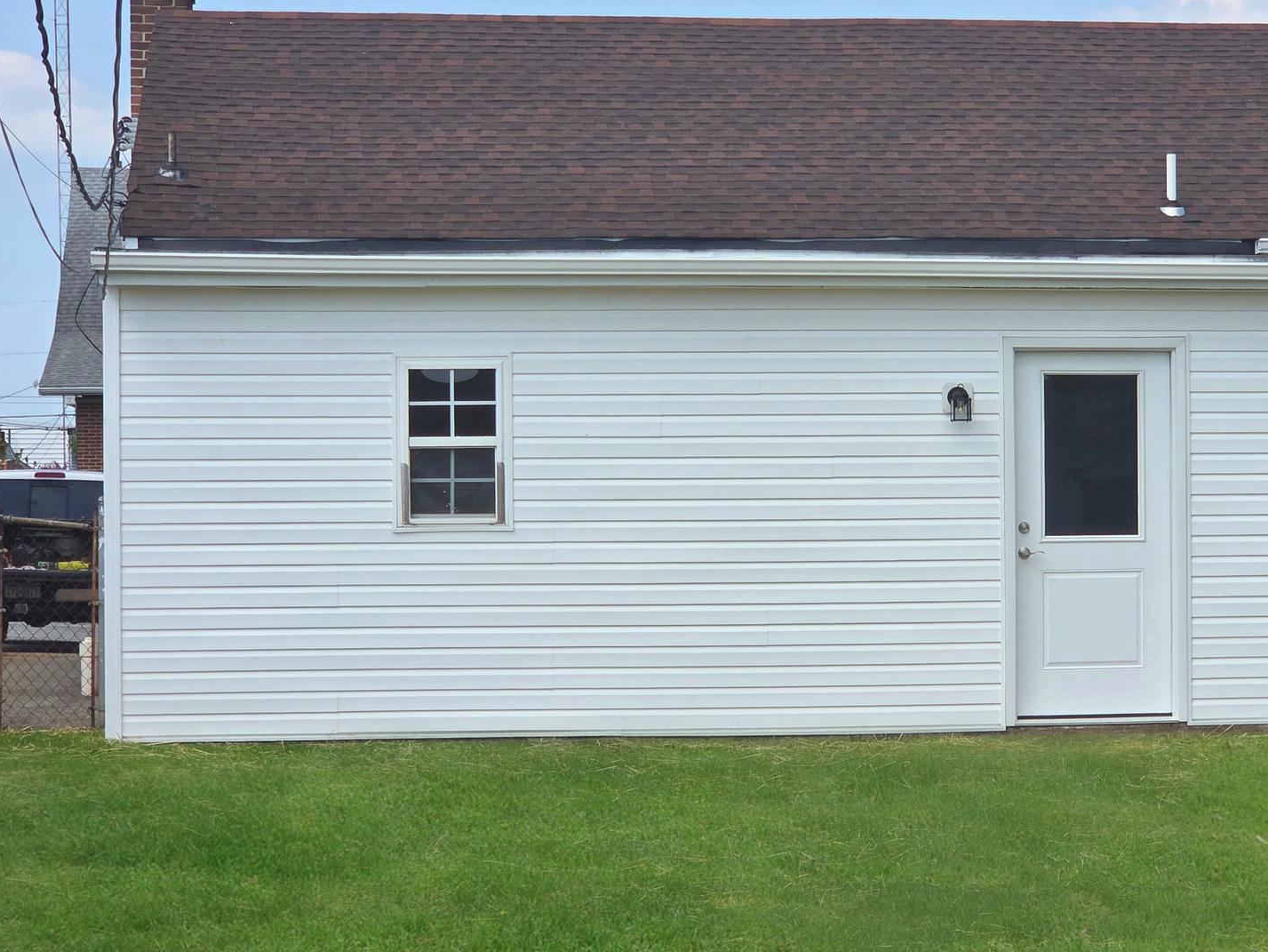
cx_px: 841
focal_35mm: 99
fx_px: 3627
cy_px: 412
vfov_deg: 14.9
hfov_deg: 19.8
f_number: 2.4
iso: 40
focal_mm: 7
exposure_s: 1/2000
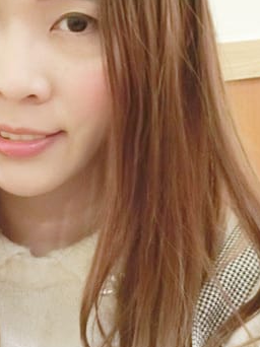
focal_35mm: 117
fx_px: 1173
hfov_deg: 12.6
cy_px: 224
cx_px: 58
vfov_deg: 16.8
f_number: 4.3
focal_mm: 9.16
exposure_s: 1/25
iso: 800
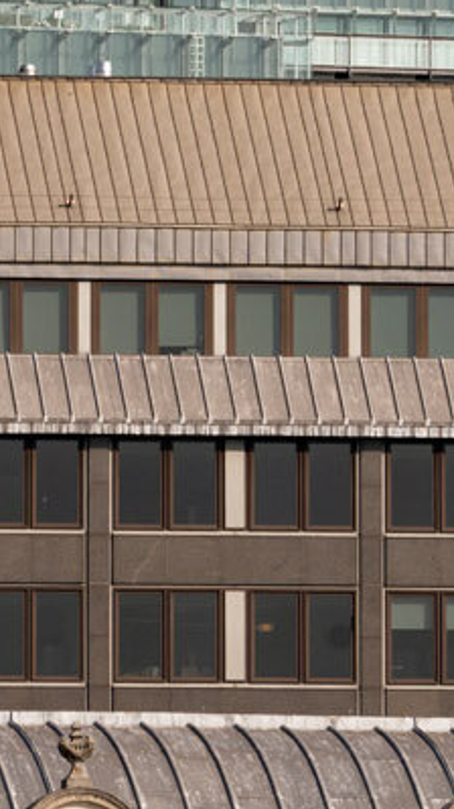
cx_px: 188
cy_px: -521
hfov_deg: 1.7
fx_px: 15303
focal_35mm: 714
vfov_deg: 3.0
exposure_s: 1/250
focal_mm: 151
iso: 160
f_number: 13
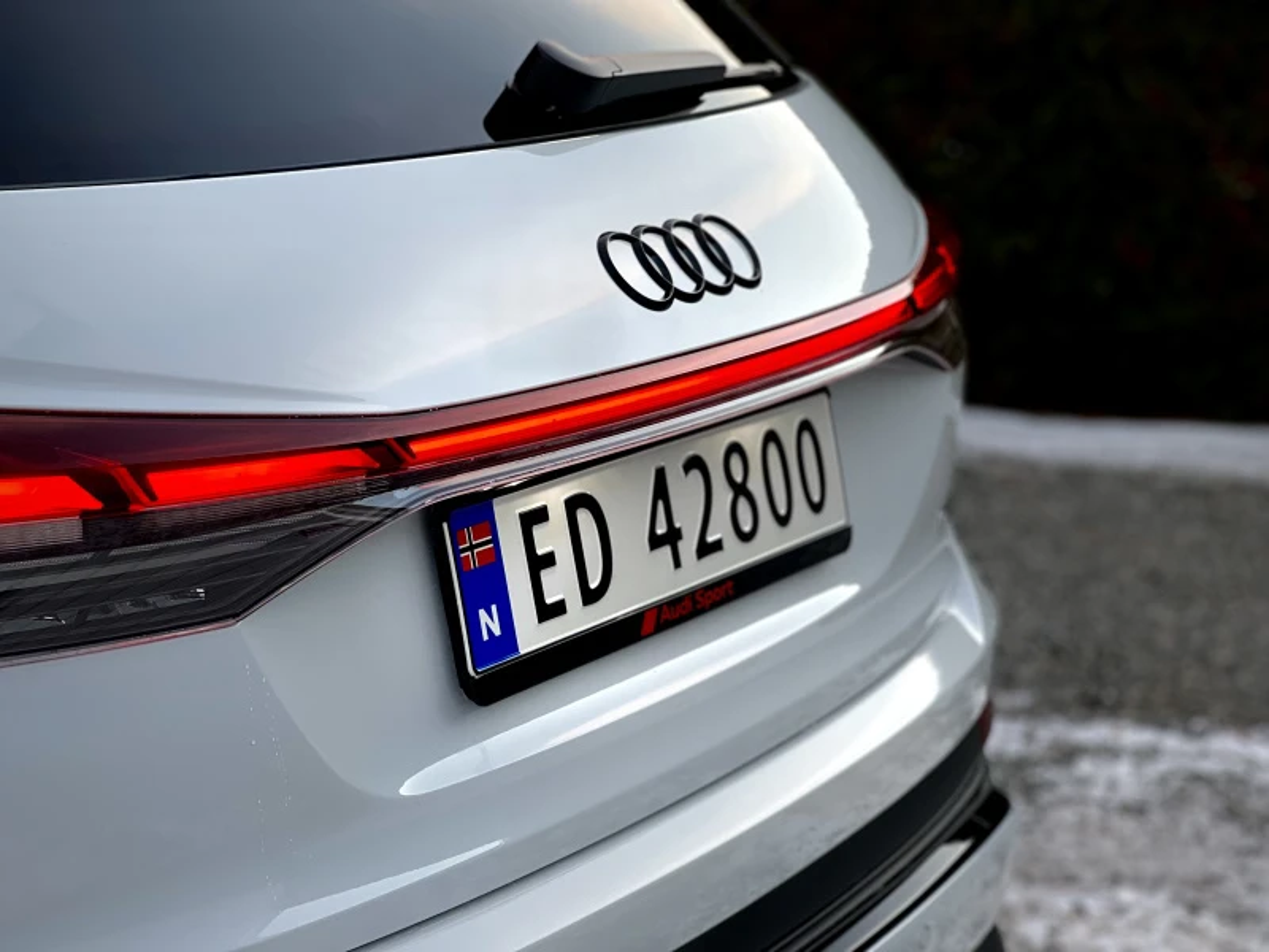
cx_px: 634
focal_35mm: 77
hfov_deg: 25.3
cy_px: 476
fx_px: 2823
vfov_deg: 19.1
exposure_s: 1/101
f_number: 2.8
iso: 100
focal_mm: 9
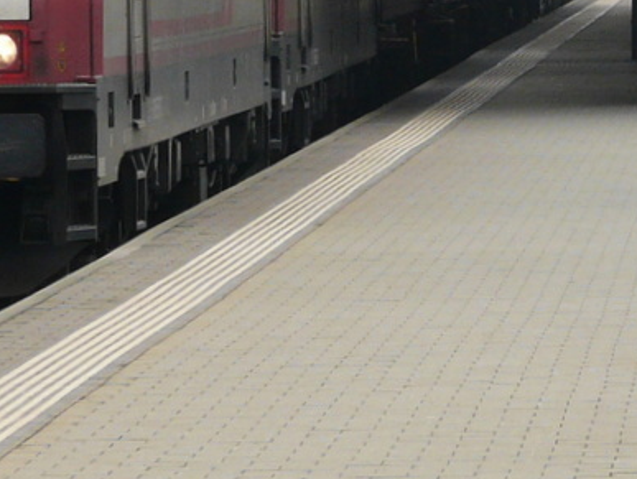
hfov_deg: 6.5
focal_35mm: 302
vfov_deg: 4.9
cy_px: -110
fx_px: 5563
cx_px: -48
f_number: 5.6
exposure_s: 1/320
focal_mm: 19.2
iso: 100
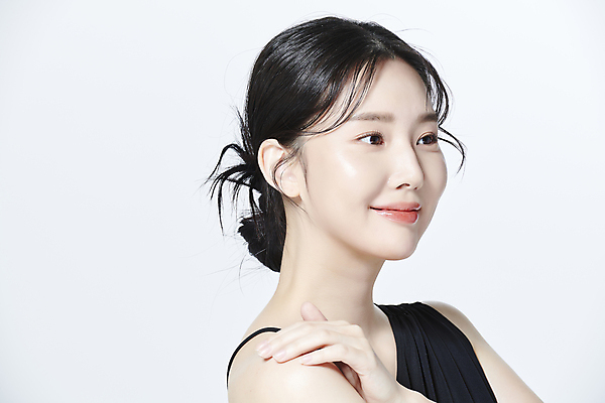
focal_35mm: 200
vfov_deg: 6.9
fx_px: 3361
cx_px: 302
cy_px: 202
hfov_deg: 10.3
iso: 64
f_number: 10
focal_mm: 200
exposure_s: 1/125
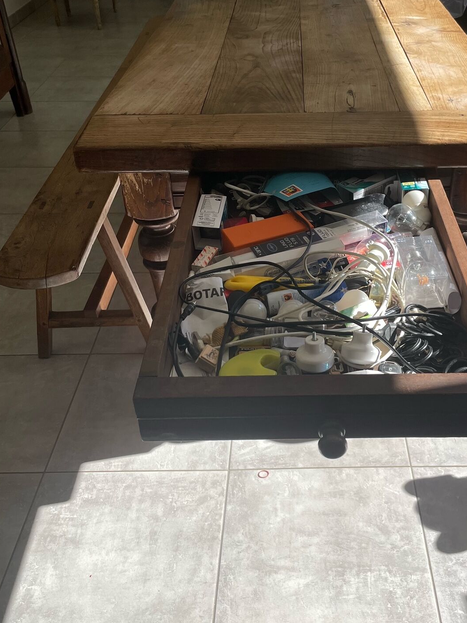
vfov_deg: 50.1
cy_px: 300
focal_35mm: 37
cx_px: 292
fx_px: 666
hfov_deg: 38.4
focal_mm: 4.2
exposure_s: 1/2618
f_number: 1.6
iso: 32
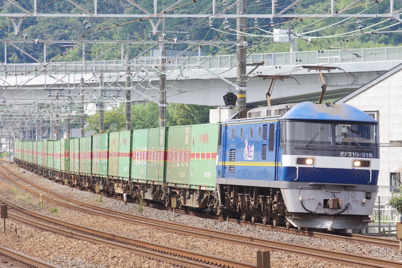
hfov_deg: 7.6
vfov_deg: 5.1
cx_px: 201
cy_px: 134
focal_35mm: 270
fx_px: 3015
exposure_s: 1/640
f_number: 8
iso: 800
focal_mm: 180
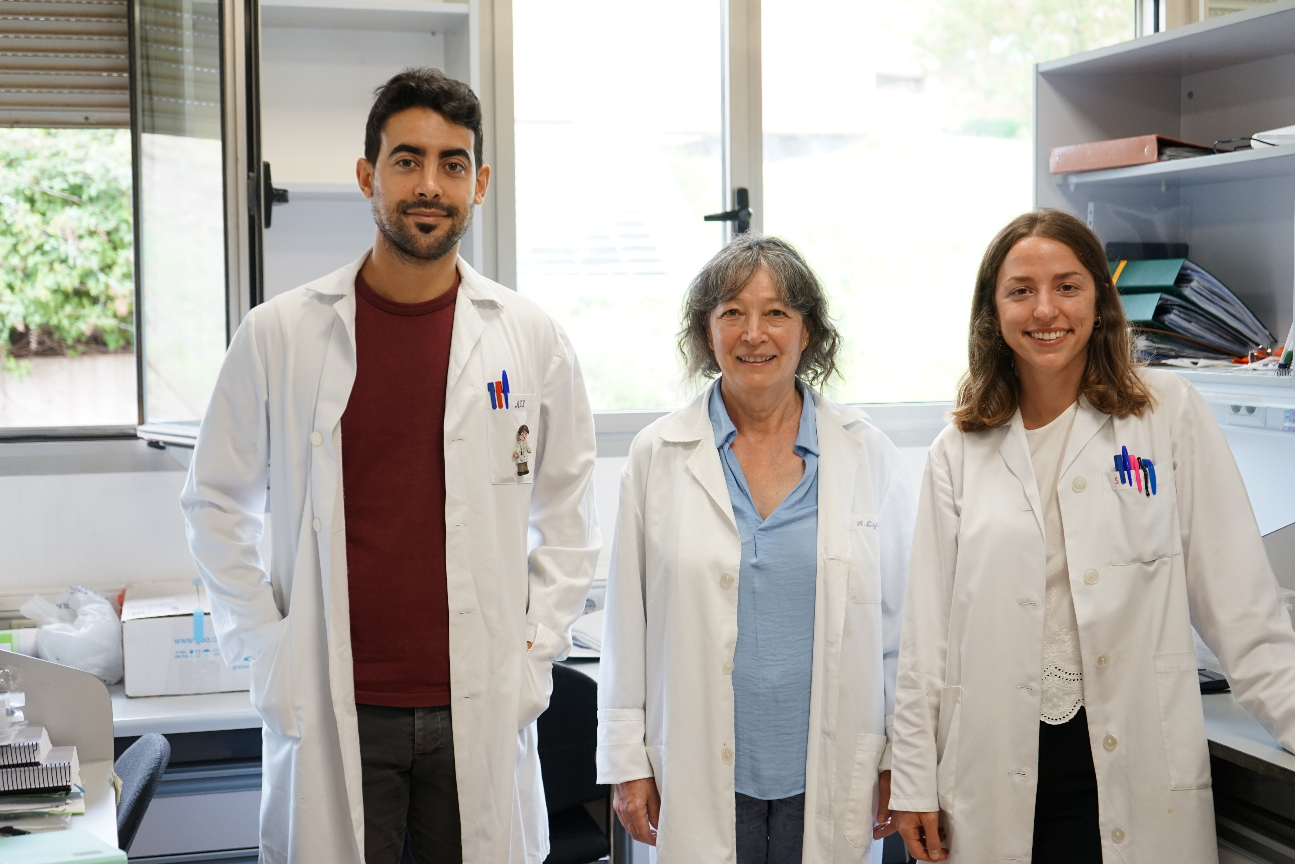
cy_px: 428
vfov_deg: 27.0
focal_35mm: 50
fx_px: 1798
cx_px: 648
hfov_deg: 39.6
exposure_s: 1/60
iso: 640
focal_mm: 49
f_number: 4.5
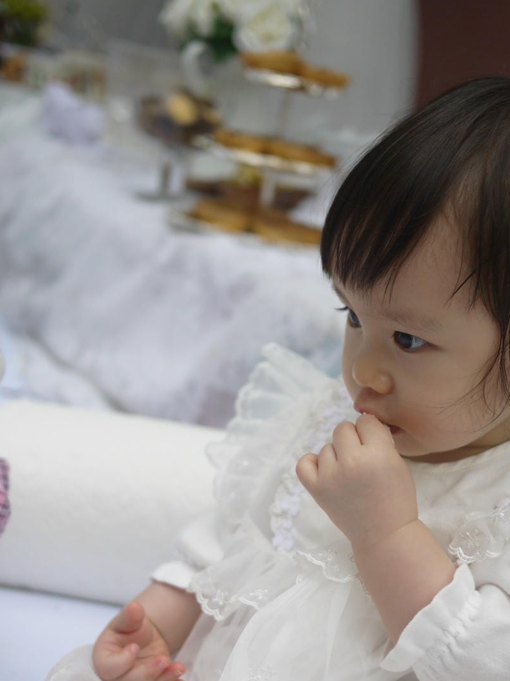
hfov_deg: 24.4
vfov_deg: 31.6
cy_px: 506
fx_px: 1179
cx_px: 298
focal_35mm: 60
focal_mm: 20
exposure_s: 1/640
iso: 160
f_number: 1.7
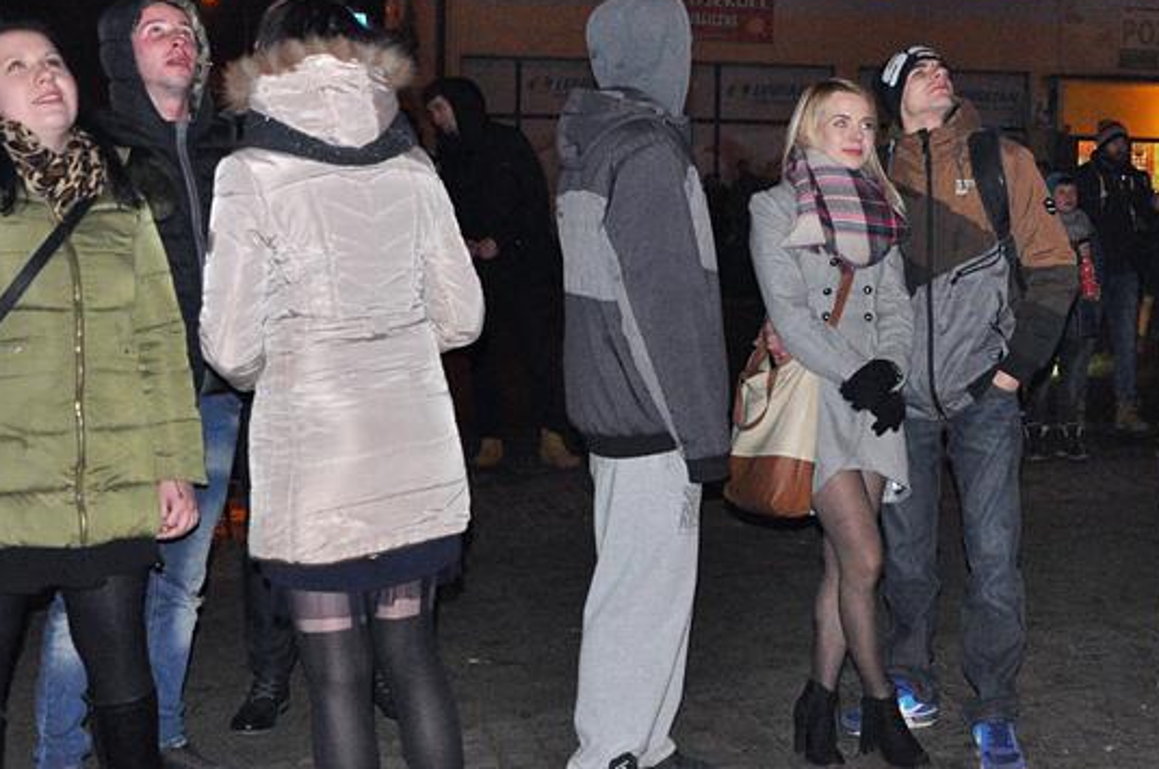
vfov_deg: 21.8
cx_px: 880
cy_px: 341
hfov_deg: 31.8
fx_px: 1993
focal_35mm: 62
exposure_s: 1/60
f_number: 5.6
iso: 3200
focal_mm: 26
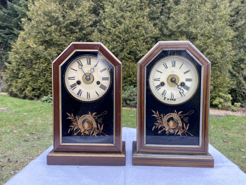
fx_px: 185
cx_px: 123
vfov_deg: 53.1
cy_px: 92
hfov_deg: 67.3
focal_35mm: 26
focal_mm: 4.25
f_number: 1.8
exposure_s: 1/122
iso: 32
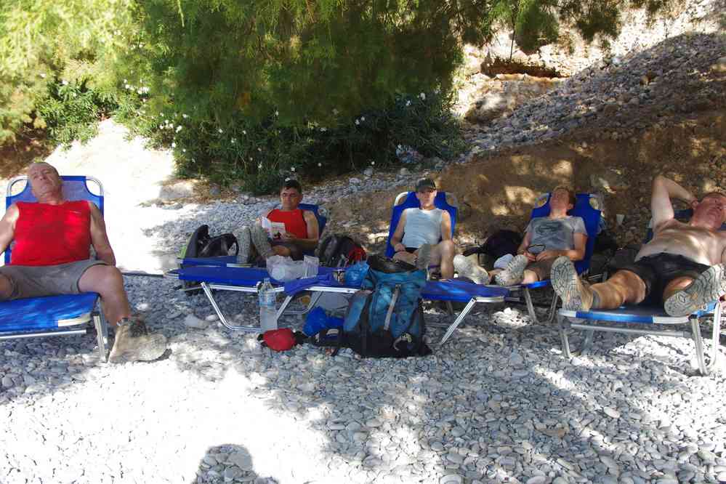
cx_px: 363
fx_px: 699
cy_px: 242
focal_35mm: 35
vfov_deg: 38.2
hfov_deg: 54.9
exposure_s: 1/50
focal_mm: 23.1
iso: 200
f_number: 8
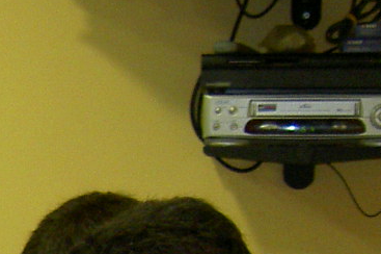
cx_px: -368
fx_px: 1872
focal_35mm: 177
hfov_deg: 10.7
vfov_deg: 7.4
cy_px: 503
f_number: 2.8
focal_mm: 8
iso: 100
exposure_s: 1/59.5
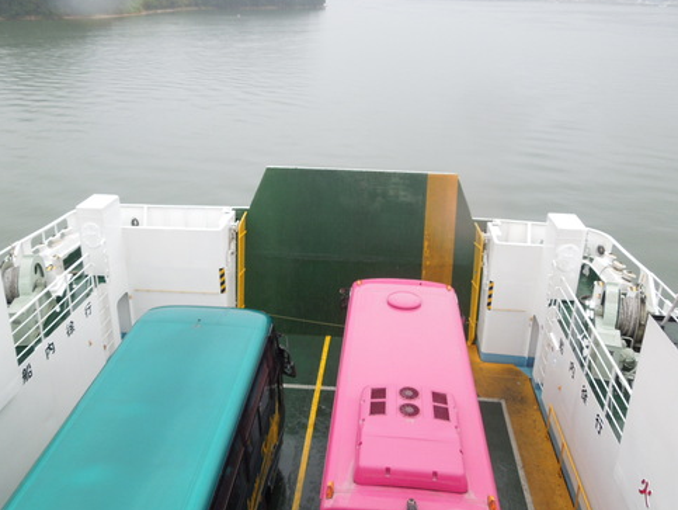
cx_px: 334
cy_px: 228
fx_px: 588
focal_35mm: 30
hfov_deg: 59.9
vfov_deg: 46.8
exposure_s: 1/125
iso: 100
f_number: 3.3
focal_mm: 4.5
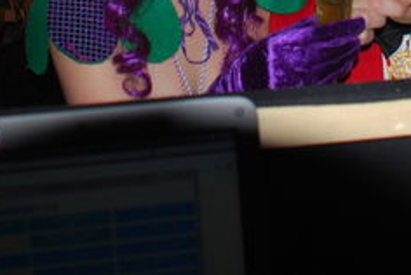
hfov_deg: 23.7
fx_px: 976
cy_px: -96
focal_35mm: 85
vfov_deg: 15.2
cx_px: 256
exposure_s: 1/60
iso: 200
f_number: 3.8
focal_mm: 21
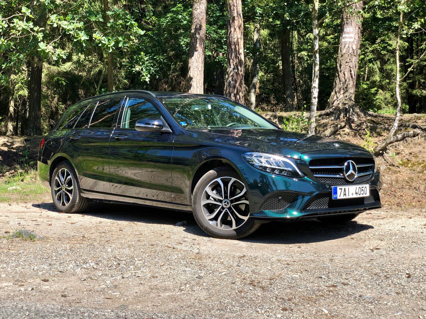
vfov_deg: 28.0
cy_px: 160
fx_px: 640
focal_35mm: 52
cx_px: 213
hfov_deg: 36.8
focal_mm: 6
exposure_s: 1/415
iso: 16
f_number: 2.4
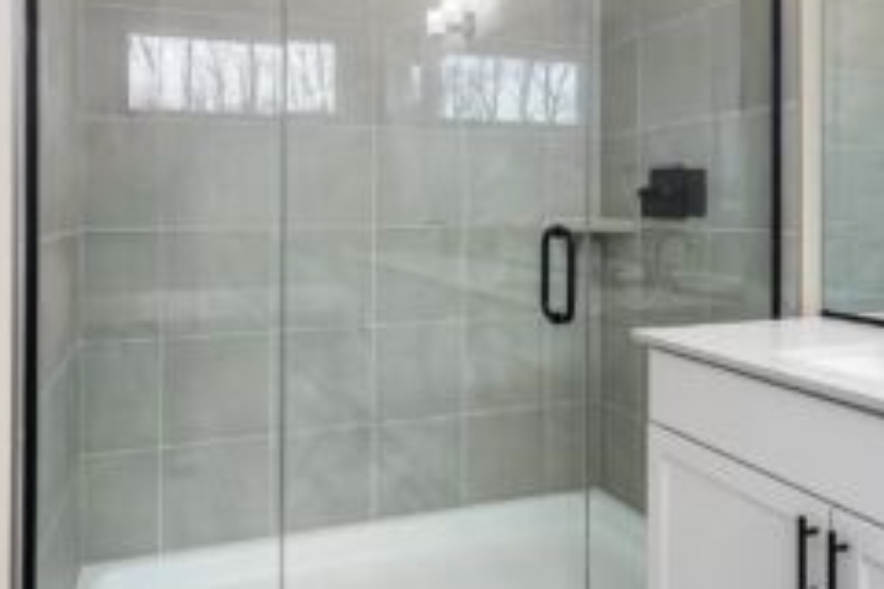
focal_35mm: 25
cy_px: 234
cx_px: 416
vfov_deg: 50.9
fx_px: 614
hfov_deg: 71.4
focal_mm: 15
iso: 200
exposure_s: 1/60
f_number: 7.1
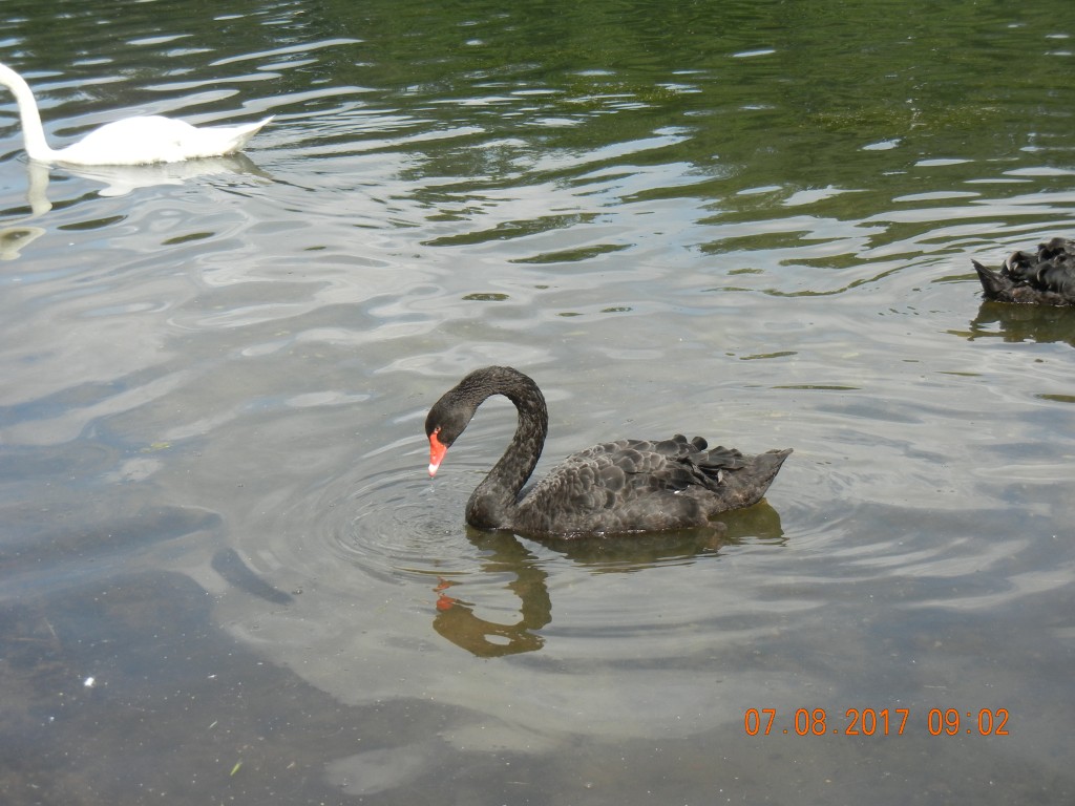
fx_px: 2112
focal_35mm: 68
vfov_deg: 21.6
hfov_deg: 28.6
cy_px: 403
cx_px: 538
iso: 160
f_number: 4.1
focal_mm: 12.2
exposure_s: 1/512
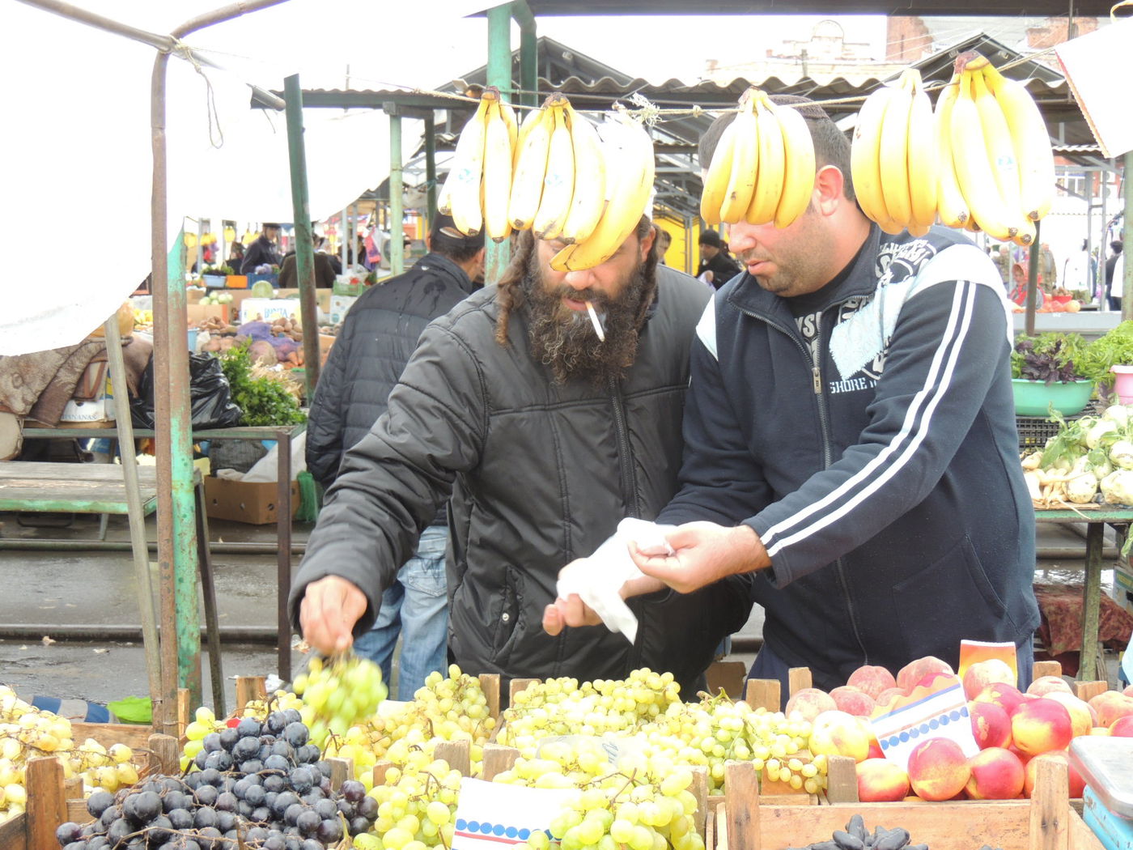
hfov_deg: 32.2
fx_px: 1964
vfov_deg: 24.4
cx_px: 566
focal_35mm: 60
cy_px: 425
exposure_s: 1/60
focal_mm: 10.7
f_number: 3.7
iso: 125
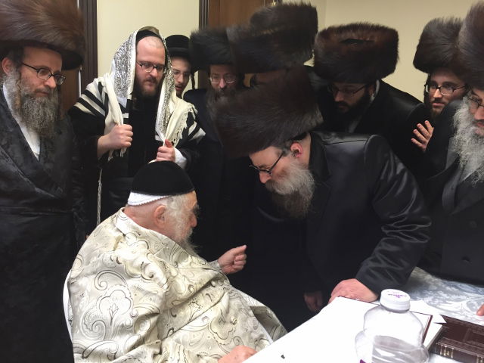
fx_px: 405
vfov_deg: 48.2
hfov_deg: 61.7
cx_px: 242
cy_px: 182
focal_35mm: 29
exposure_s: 1/40
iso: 32
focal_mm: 4.15
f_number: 2.2
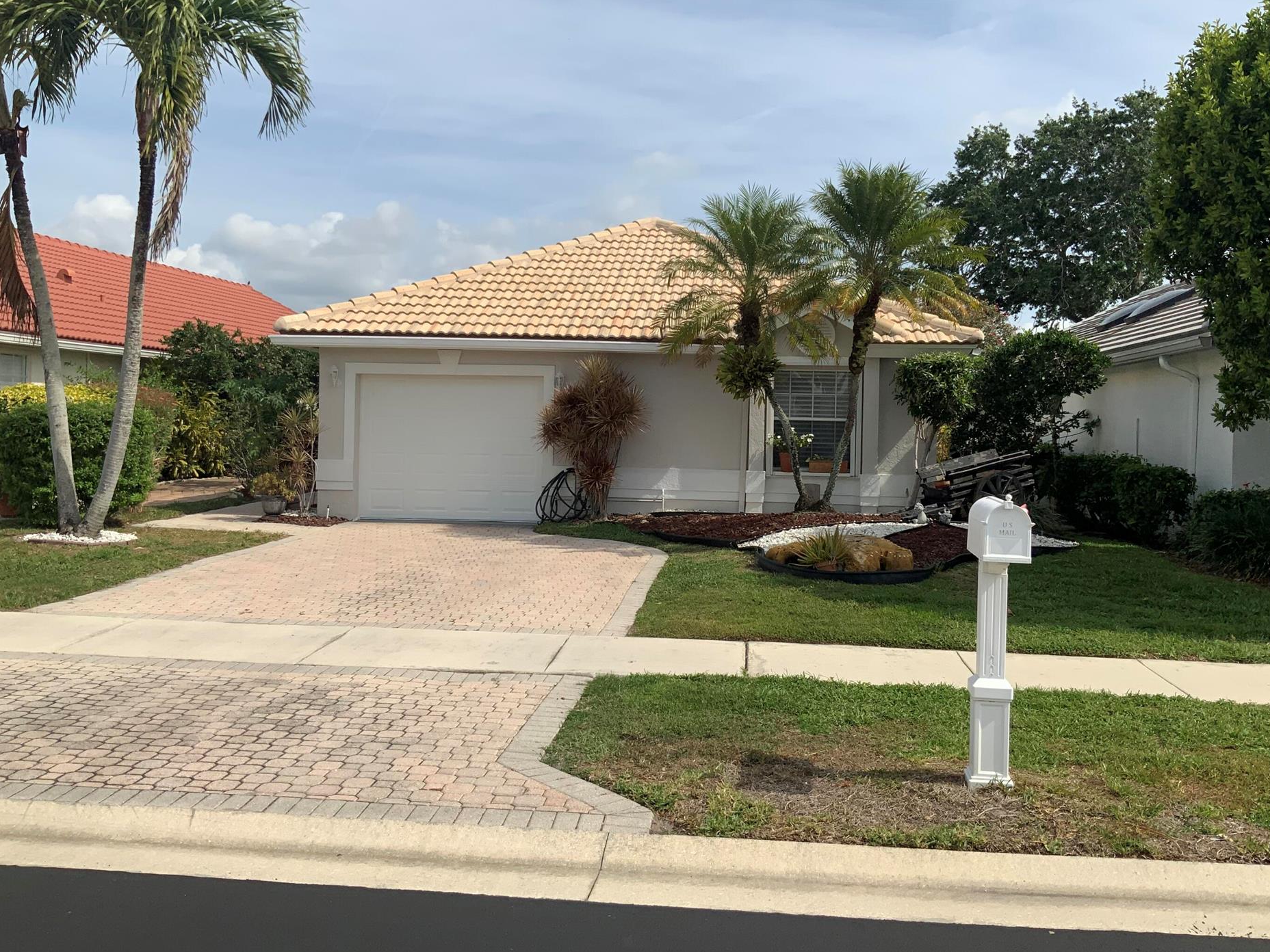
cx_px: 666
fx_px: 1174
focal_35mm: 32
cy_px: 447
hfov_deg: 56.8
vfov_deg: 44.1
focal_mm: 3
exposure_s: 1/2959
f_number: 1.8
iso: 20
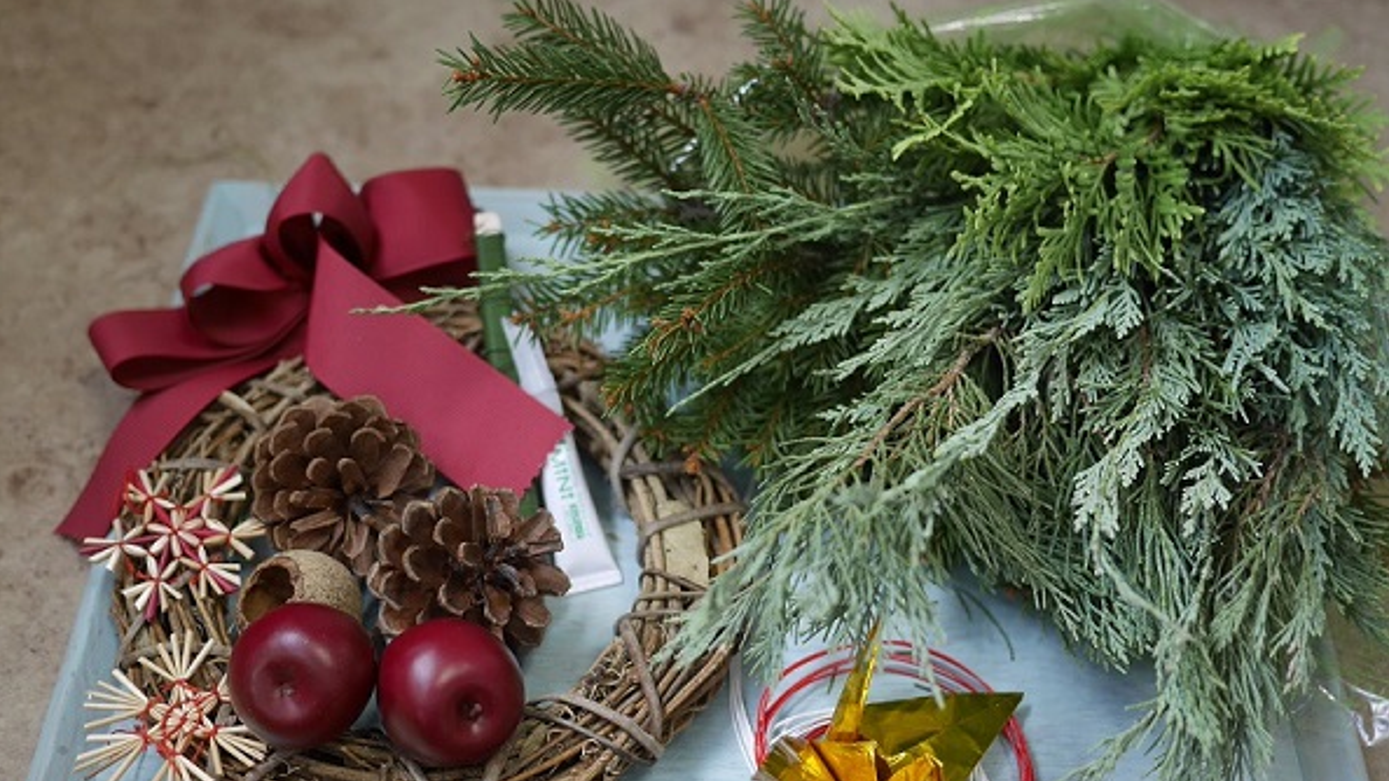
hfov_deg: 46.4
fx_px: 1620
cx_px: 694
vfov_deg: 27.0
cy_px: 479
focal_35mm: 44
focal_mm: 20
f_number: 1.7
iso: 200
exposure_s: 1/60
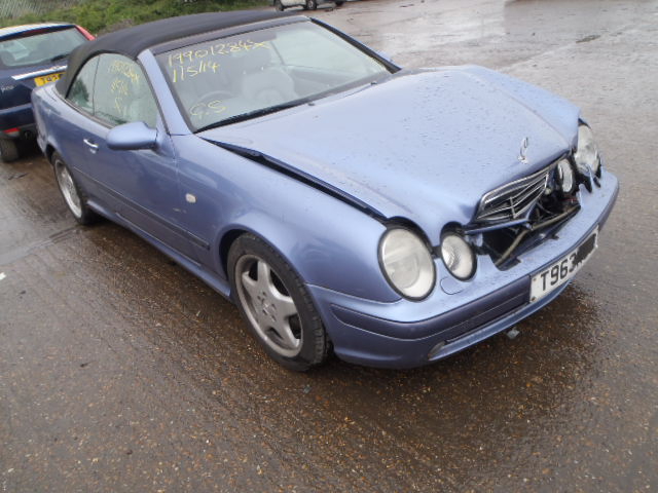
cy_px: 246
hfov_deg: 63.4
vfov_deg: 49.7
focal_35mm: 28
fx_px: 532
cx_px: 329
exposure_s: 1/125
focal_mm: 5
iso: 80
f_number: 4.5
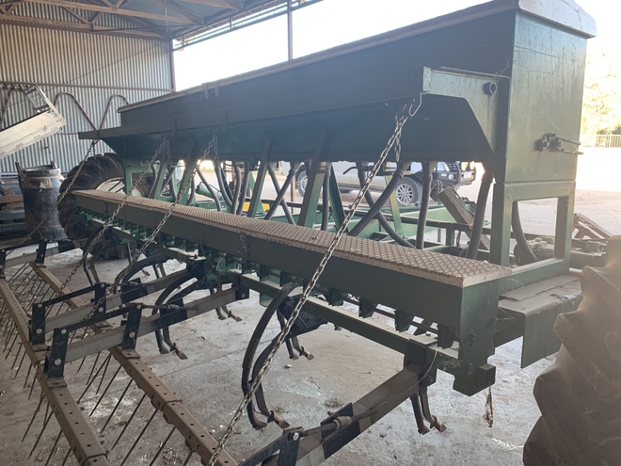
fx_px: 466
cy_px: 233
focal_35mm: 26
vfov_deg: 53.1
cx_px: 310
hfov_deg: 67.3
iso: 100
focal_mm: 4.25
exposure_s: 1/121
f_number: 1.8
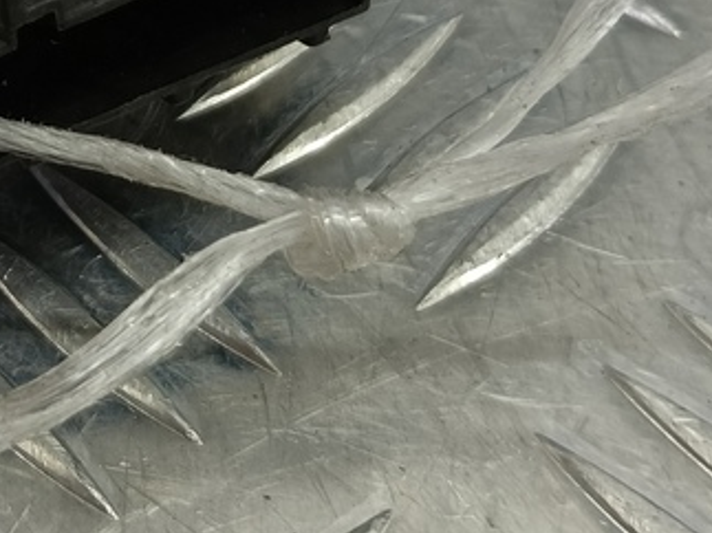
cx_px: 0
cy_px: -119
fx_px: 1501
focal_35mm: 73
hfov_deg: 25.4
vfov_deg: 19.0
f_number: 1.6
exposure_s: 1/50
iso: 113
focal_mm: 4.11
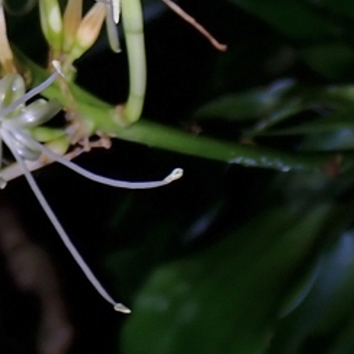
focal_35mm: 182
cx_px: -36
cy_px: -191
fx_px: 2106
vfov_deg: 9.3
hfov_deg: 9.5
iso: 200
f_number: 4
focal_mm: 7.84
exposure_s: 1/80
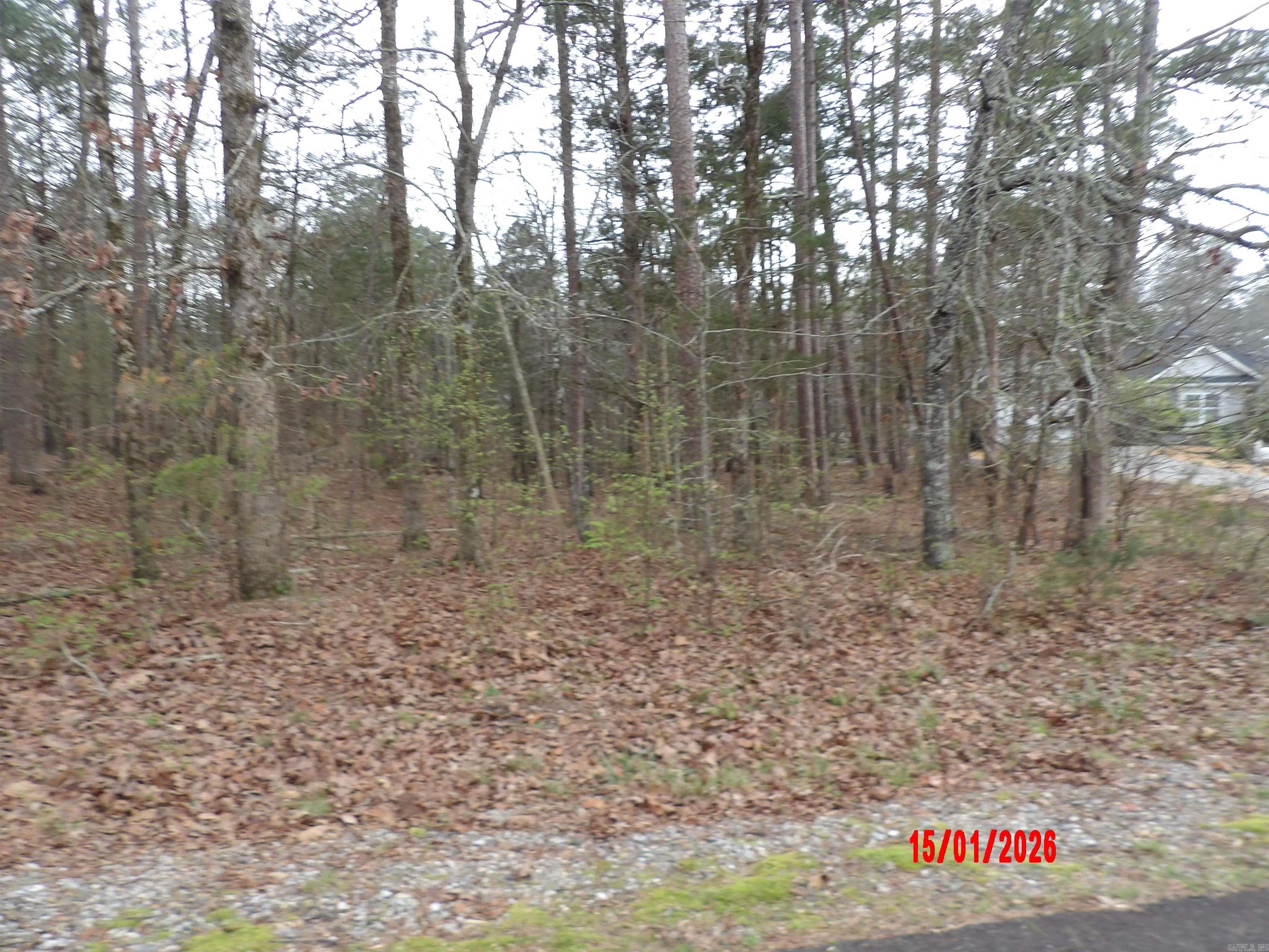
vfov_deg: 56.8
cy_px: 476
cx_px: 634
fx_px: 880
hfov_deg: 71.6
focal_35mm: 24
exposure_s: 1/63
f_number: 3.2
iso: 100
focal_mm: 4.3
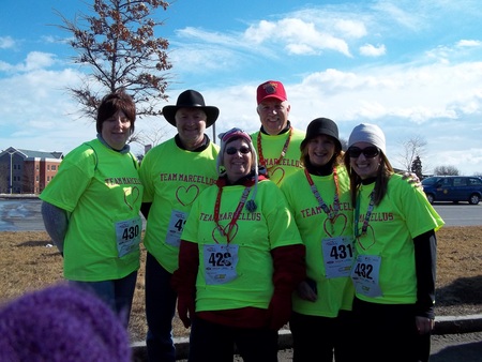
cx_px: 241
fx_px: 446
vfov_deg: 44.2
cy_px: 181
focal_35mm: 32
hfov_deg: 56.8
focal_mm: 5.7
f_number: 5.5
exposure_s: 1/500
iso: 80
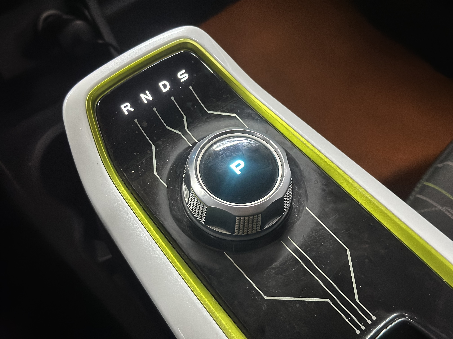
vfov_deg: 30.3
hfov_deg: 39.7
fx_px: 628
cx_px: 226
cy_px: 170
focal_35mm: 48
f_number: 1.78
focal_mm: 6.86
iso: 800
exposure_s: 1/38
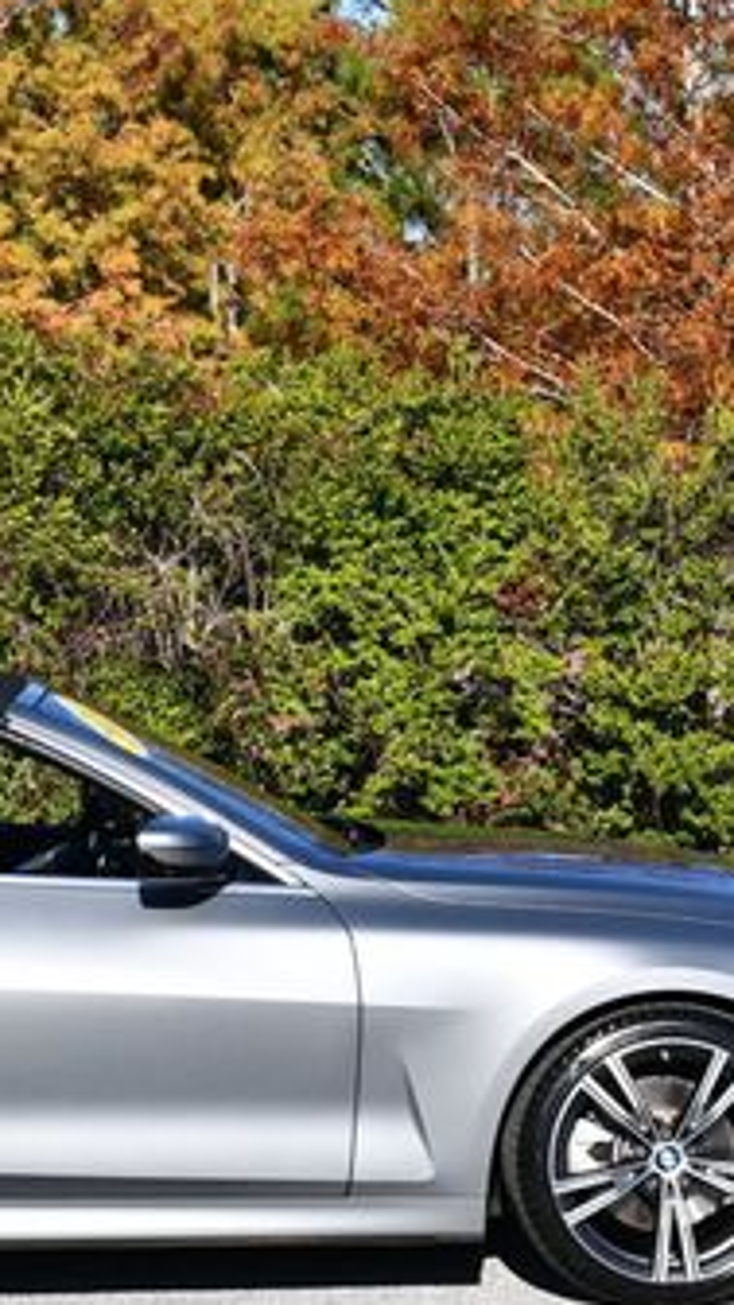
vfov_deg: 15.8
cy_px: 715
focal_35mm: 136
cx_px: -124
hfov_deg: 8.8
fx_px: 4706
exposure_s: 1/250
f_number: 8
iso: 100
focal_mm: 34
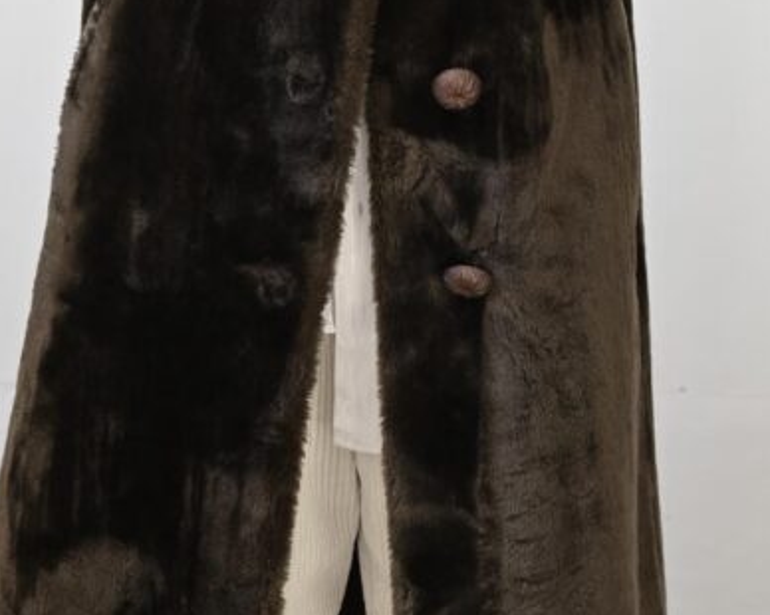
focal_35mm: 93
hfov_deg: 20.6
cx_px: 365
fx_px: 2118
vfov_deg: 16.5
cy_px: 242
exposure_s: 1/125
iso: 800
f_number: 5
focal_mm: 40
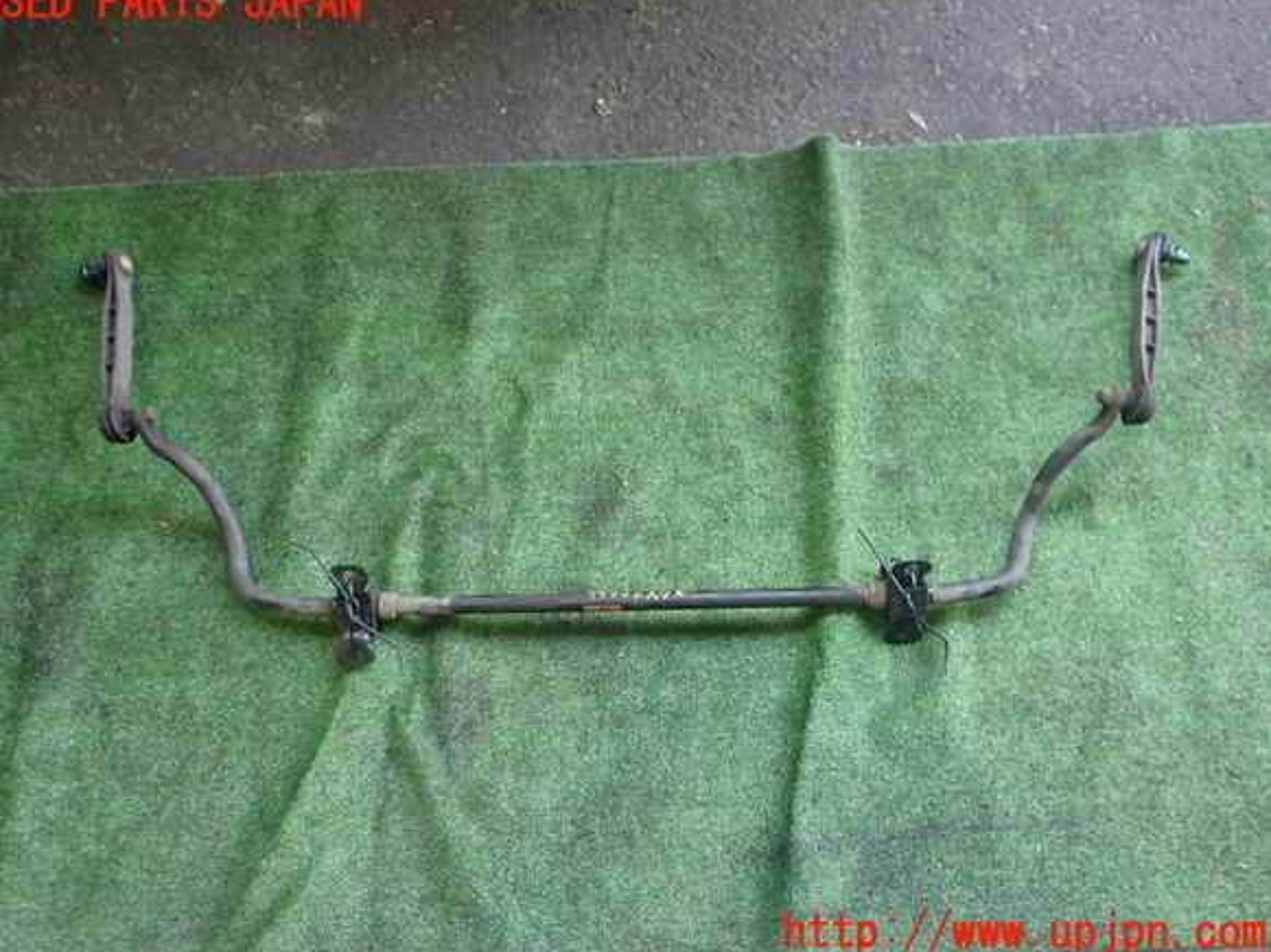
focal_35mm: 31
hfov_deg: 58.4
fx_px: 1138
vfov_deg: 45.4
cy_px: 468
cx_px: 621
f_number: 2.3
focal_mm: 5.4
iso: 200
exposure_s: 1/30
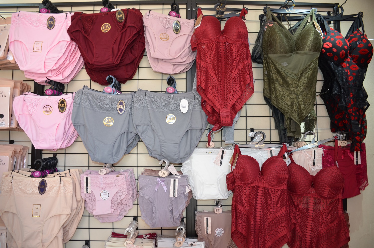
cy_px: 124
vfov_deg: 47.7
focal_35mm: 27
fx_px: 280
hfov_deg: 67.5
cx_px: 187
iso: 400
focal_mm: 18
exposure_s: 1/100
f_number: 3.5
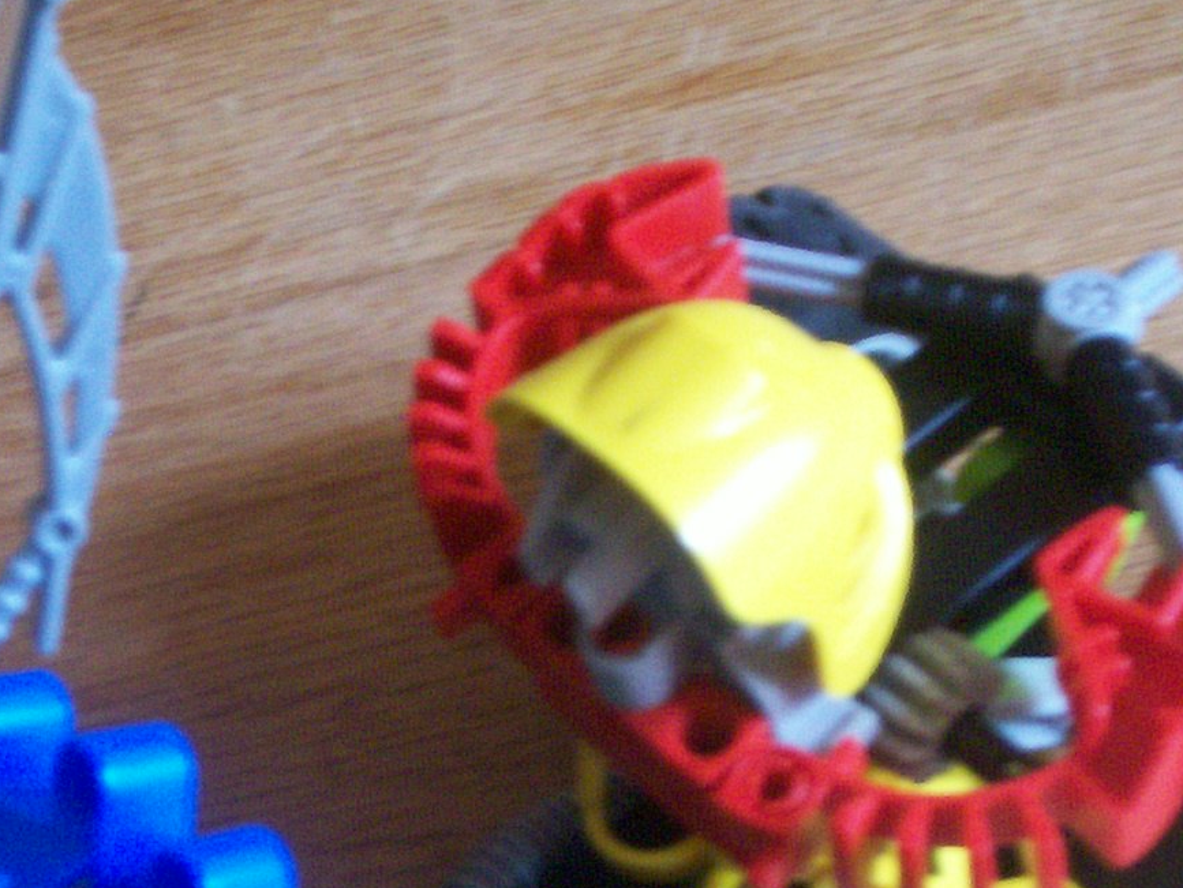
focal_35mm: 85
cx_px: 464
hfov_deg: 23.0
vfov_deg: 17.1
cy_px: 818
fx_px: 2906
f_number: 4.5
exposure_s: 1/8
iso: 204
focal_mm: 5.9
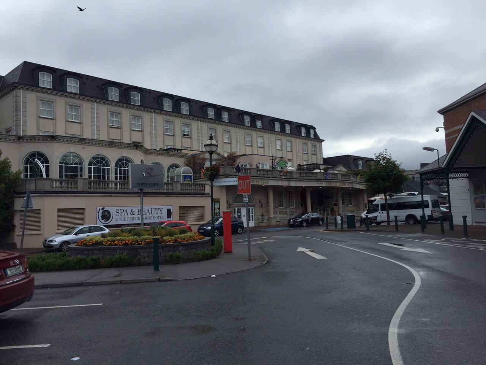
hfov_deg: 61.7
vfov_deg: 48.2
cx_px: 243
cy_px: 182
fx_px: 407
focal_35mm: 29
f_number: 2.2
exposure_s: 1/1014
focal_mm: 4.15
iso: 32
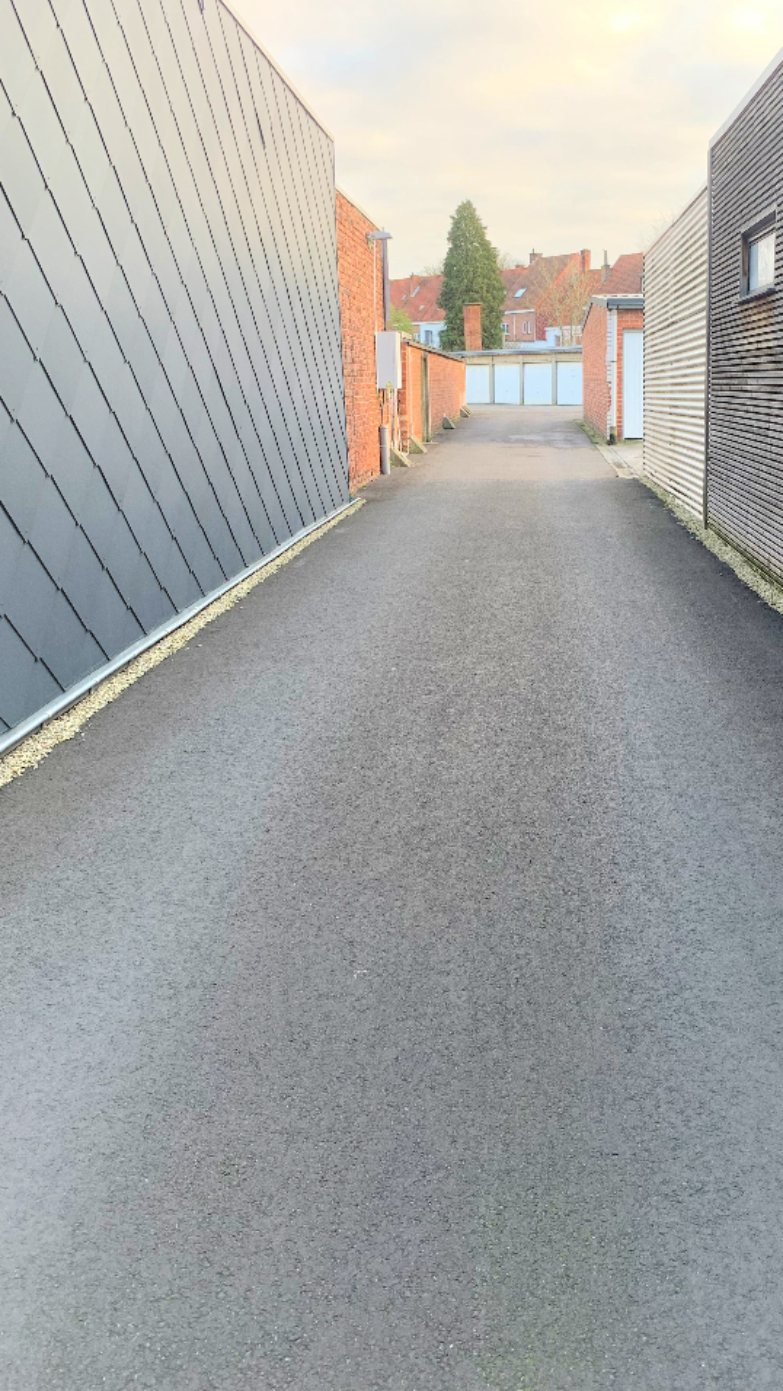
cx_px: 559
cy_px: 607
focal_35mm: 32
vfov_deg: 60.8
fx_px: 1181
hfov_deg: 36.1
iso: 40
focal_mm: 4.25
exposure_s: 1/121
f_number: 1.8
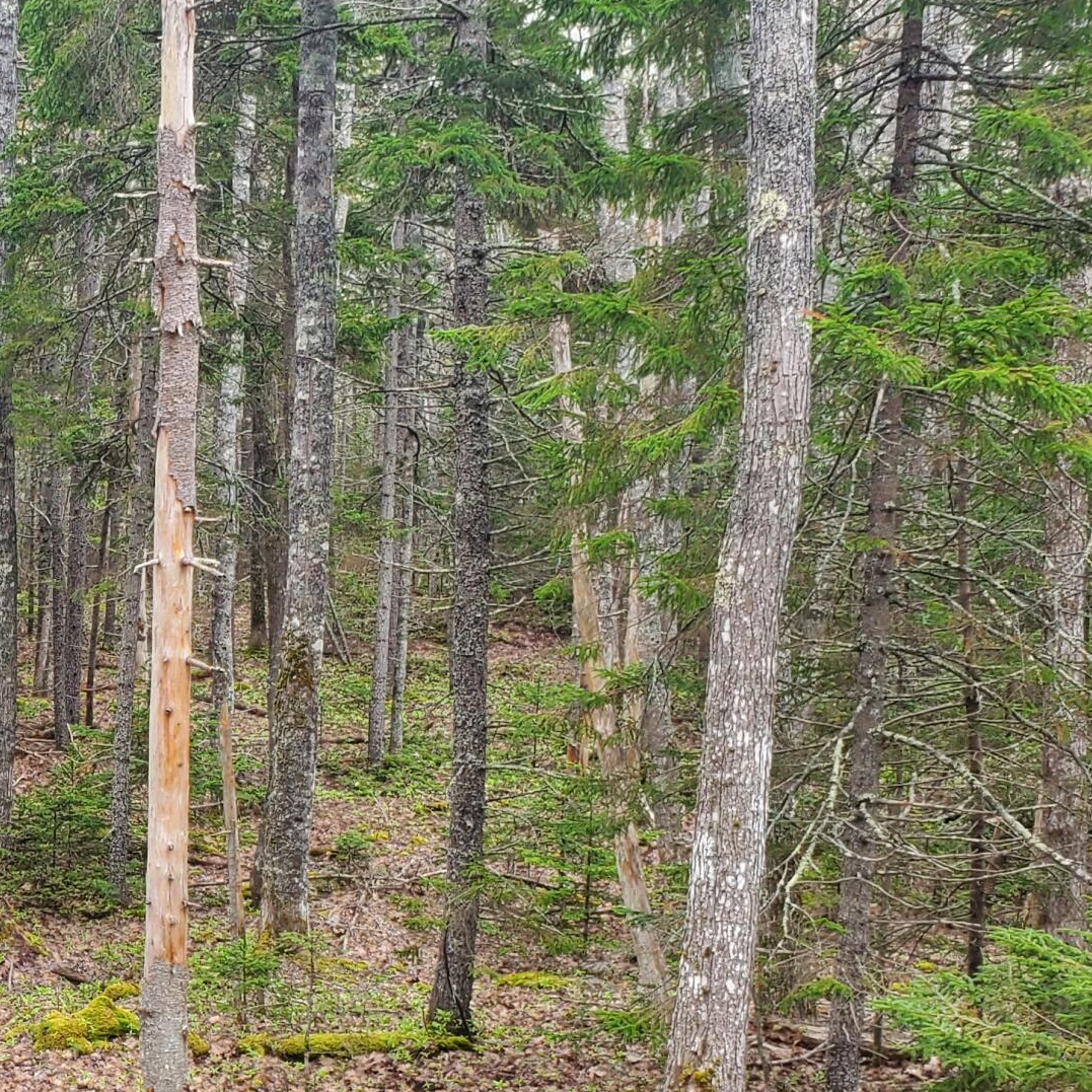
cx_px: -187
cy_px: 797
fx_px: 2284
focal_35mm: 64
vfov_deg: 26.6
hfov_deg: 24.6
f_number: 2.4
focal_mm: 4.3
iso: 50
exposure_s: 1/180
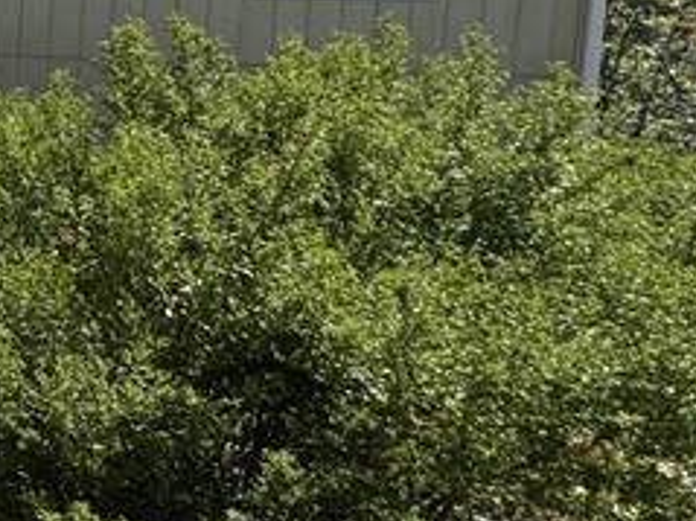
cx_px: -760
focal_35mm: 60
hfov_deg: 18.1
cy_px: -55
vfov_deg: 22.9
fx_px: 1206
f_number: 2.2
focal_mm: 2.22
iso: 50
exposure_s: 1/1346
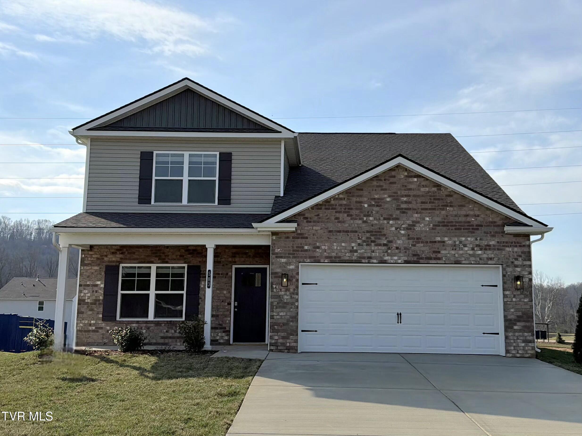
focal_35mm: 24
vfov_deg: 56.8
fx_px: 404
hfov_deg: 71.6
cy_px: 218
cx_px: 291
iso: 80
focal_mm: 6.76
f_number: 1.78
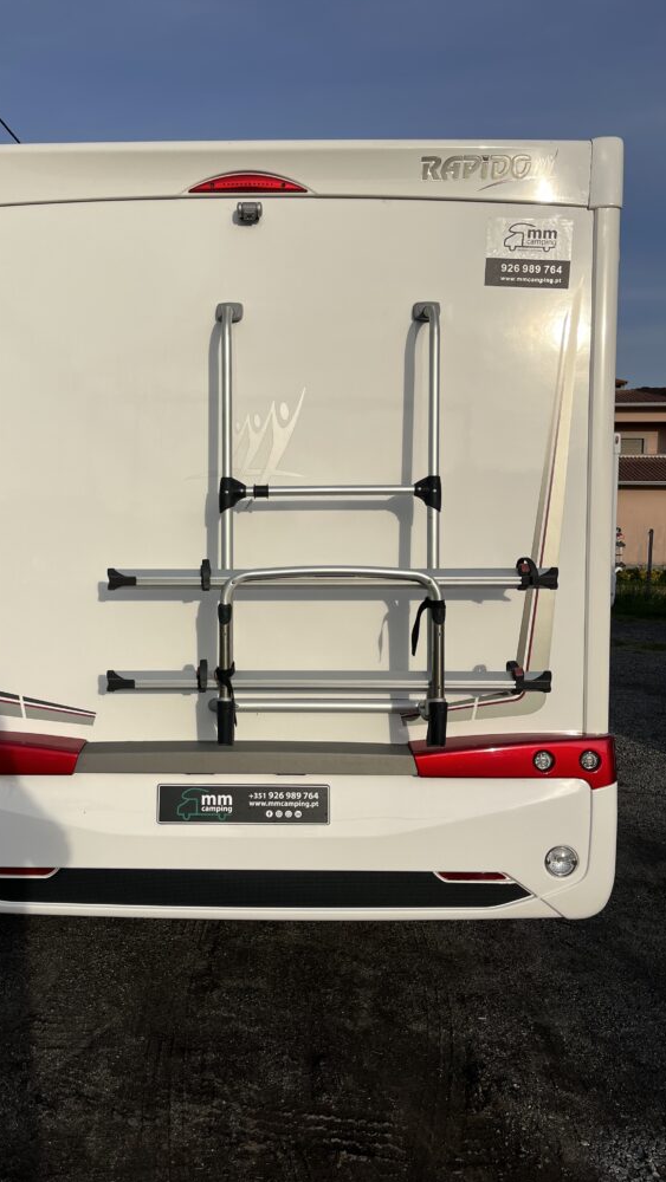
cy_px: 580
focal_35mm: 29
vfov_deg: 66.0
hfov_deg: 40.0
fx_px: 910
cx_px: 257
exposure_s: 1/6173
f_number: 1.6
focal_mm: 5.1
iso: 50
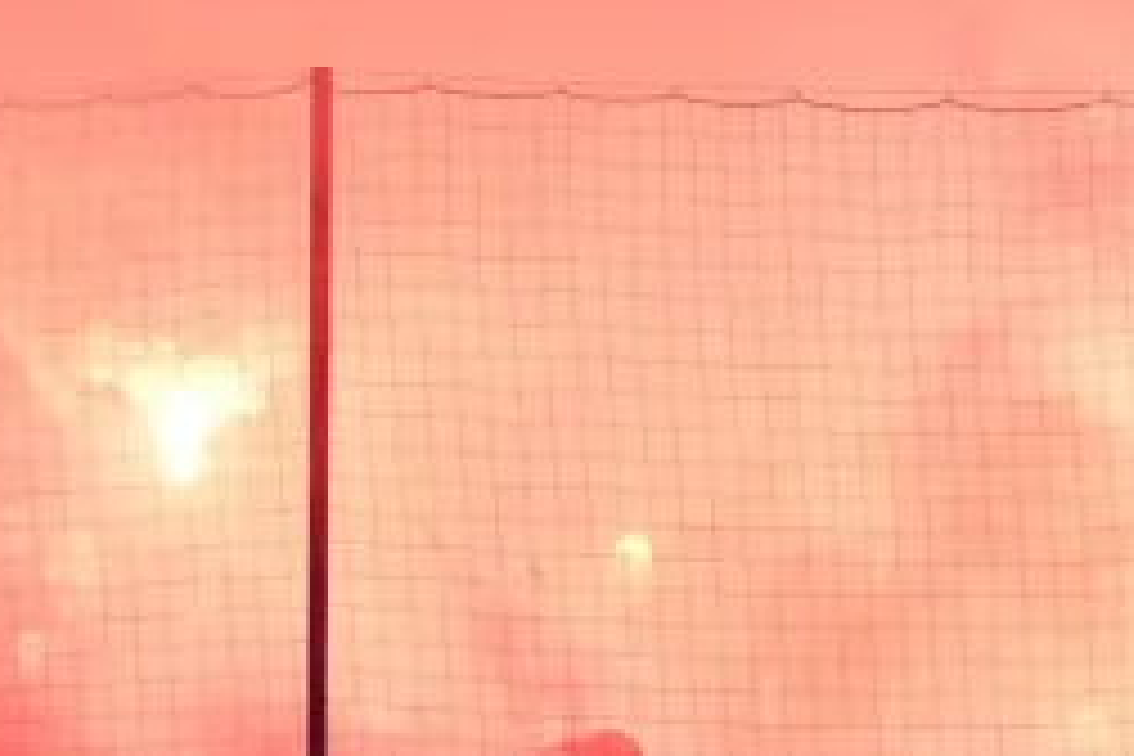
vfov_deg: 1.5
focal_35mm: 905
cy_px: 488
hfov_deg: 2.3
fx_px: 28505
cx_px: 490
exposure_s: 1/1000
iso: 2500
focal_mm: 300
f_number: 5
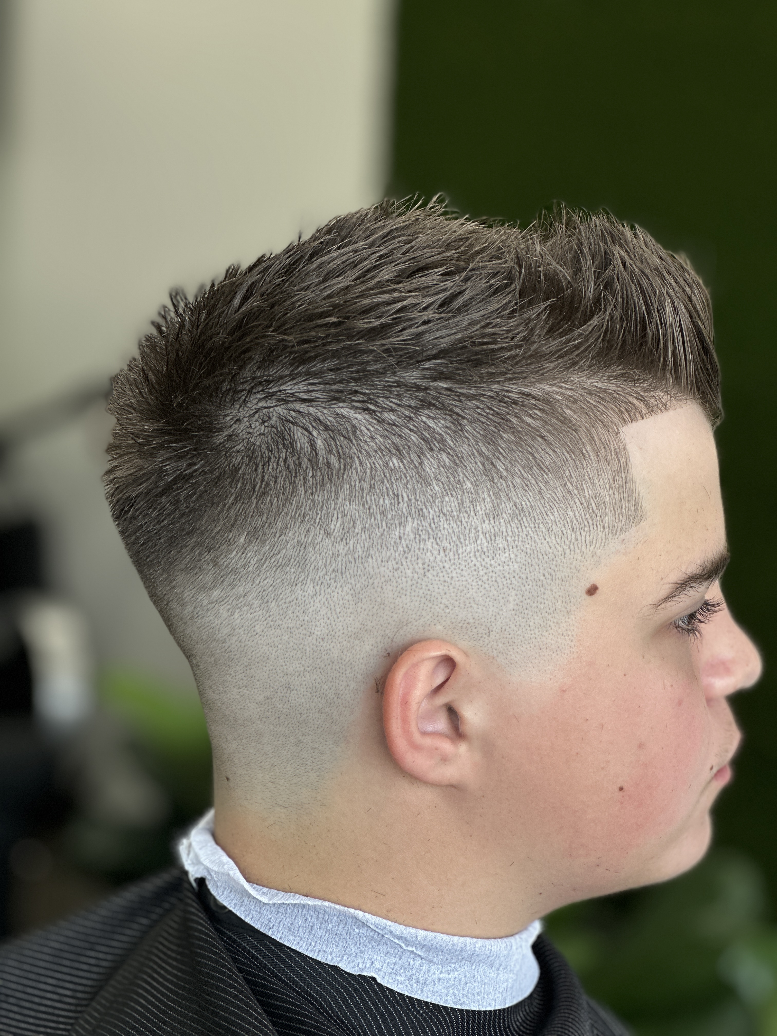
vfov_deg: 25.3
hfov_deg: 19.1
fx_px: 2304
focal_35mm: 77
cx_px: 388
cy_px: 518
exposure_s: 1/120
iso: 64
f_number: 2.8
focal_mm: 9
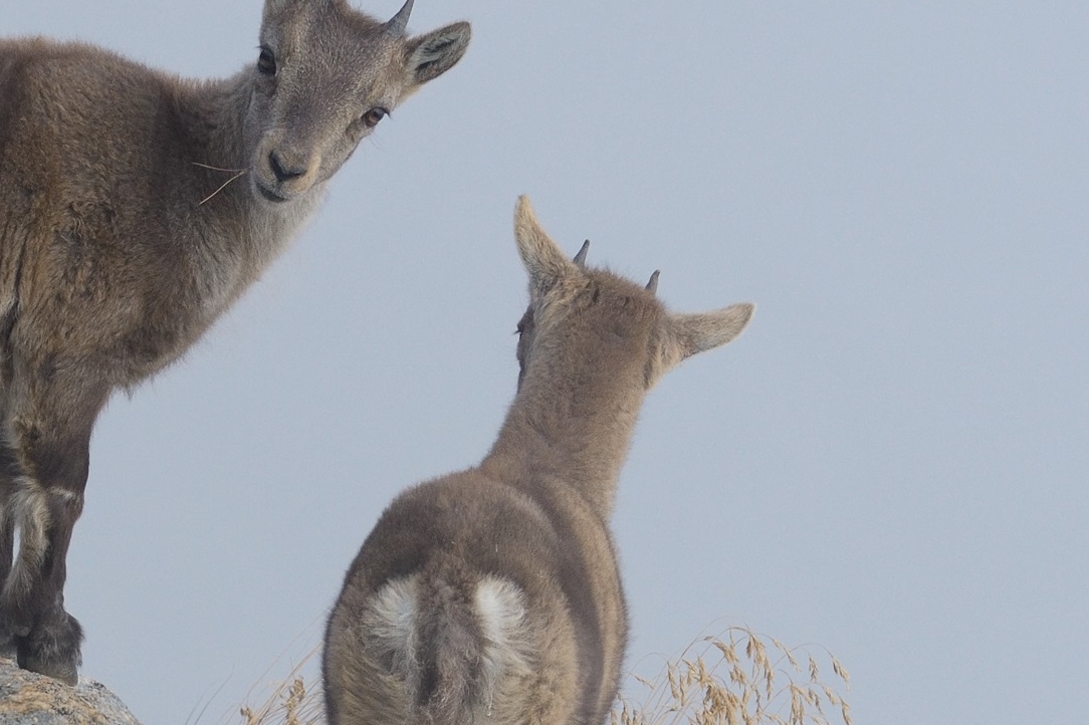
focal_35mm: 1329
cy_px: 636
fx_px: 40188
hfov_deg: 1.6
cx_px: 283
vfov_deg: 1.0
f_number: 8
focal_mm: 600
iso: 2000
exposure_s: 1/500
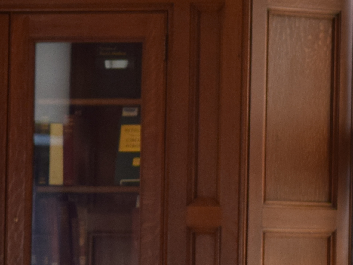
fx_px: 4134
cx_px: 343
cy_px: 330
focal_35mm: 405
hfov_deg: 4.9
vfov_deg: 3.7
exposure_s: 1/15
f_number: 6.3
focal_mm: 55
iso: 450
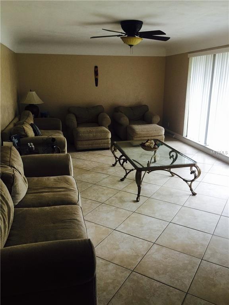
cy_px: 152
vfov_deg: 61.7
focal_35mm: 29
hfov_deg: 48.2
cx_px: 114
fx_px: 256
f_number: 2.2
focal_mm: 4.15
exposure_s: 1/15
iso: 40
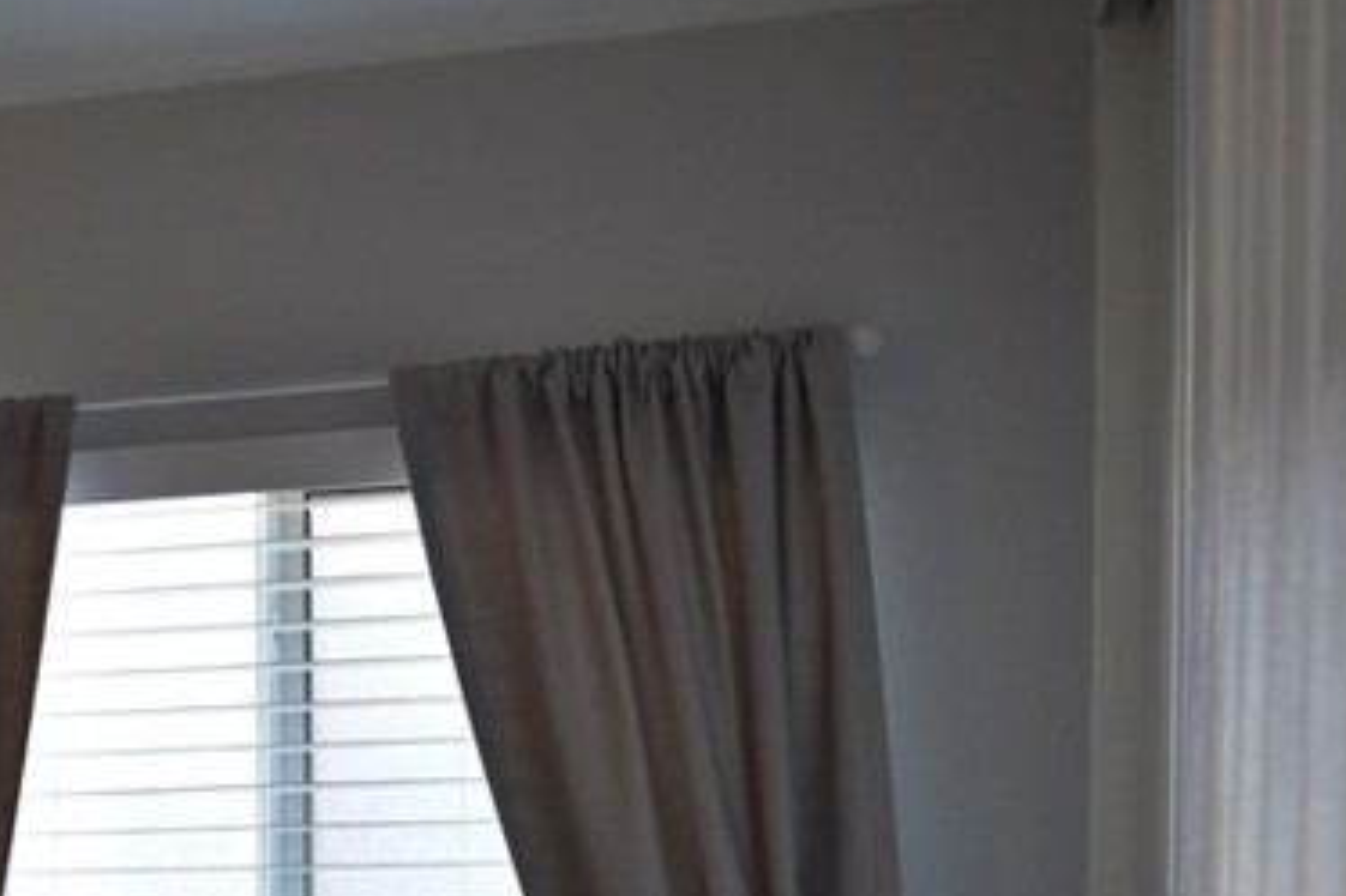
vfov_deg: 17.3
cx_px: -389
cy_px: 1171
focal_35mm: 74
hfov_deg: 24.1
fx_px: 2765
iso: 560
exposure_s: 1/60
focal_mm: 18
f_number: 4
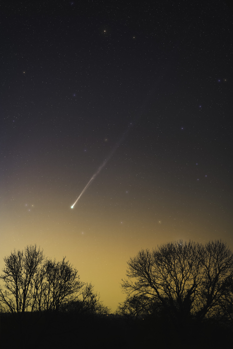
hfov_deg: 10.2
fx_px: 1310
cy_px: 174
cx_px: 116
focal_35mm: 135
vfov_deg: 15.2
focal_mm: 135
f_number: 2
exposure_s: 10
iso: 2000
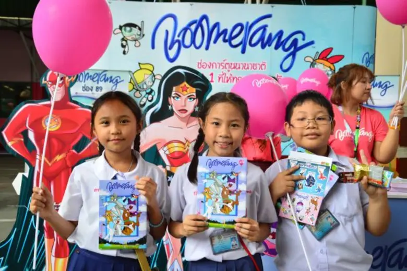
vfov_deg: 34.2
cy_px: 136
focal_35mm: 39
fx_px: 441
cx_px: 204
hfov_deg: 49.6
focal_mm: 26
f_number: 4.5
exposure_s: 1/160
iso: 400
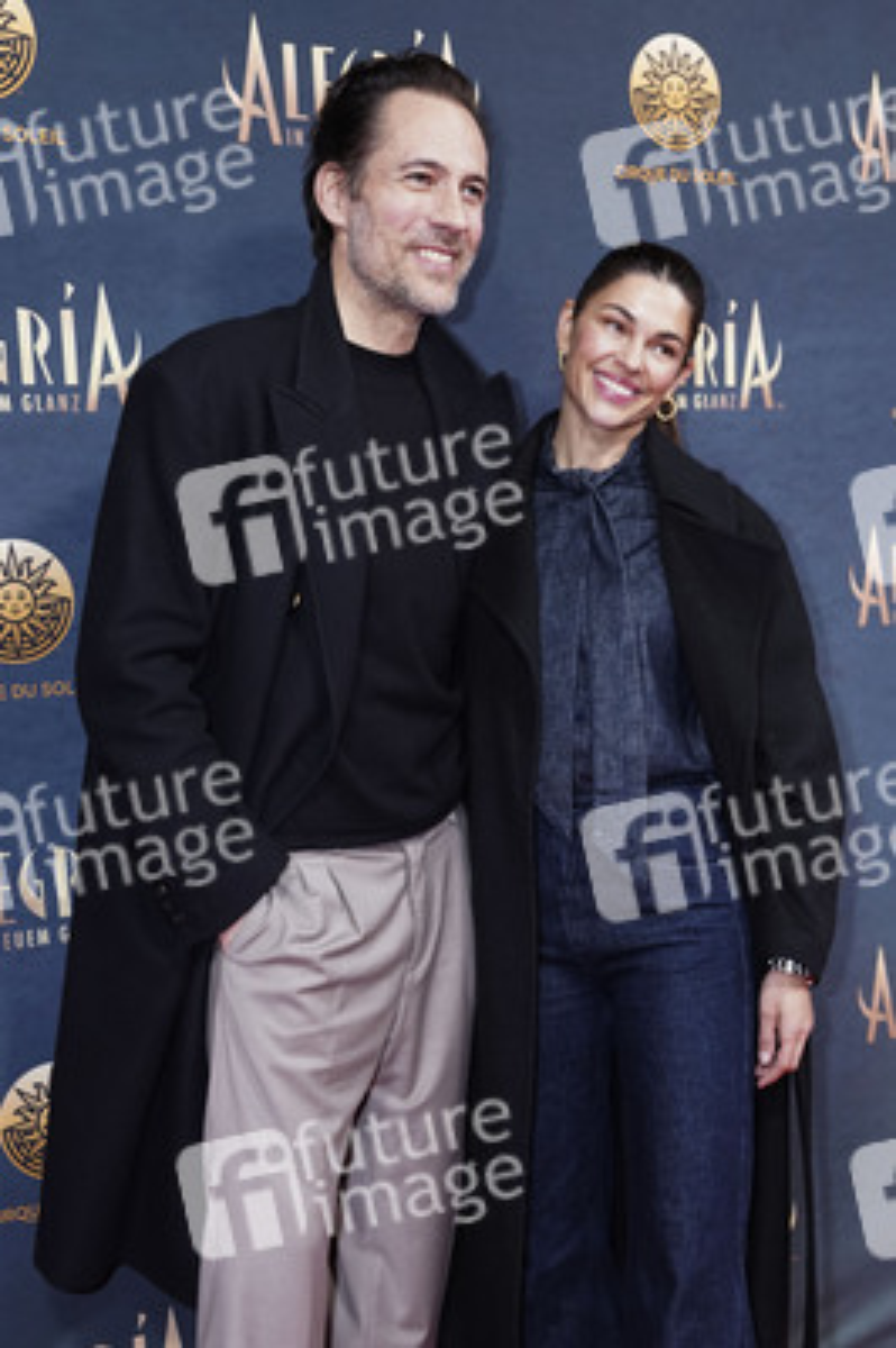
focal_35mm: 34
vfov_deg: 55.8
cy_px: 674
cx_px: 448
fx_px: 1271
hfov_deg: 38.8
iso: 2500
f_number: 4.5
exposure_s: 1/200
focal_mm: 34
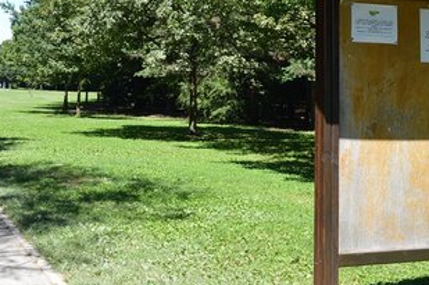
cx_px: 101
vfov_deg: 23.5
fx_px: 666
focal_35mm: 56
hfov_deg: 34.8
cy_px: 33
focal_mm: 18
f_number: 6.3
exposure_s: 1/160
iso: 100
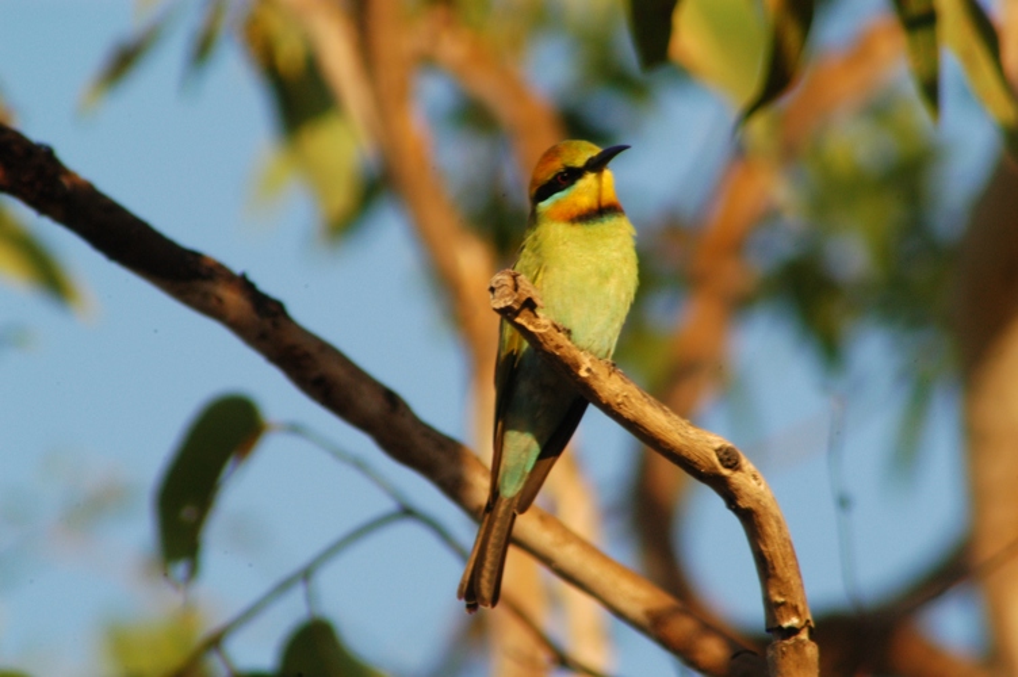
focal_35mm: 450
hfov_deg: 4.6
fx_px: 12714
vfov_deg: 3.0
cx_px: 509
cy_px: 338
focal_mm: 300
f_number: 6.3
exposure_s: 1/125
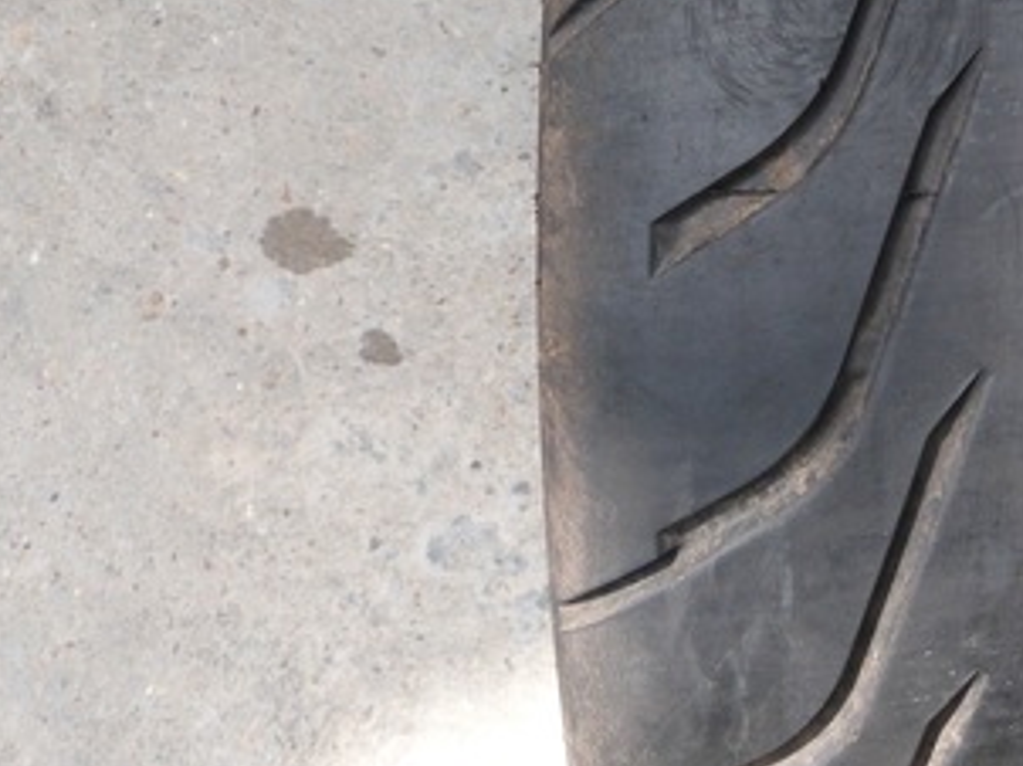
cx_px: 942
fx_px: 1565
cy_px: 224
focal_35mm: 53
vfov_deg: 27.2
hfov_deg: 34.0
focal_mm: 4.5
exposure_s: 1/200
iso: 100
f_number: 4
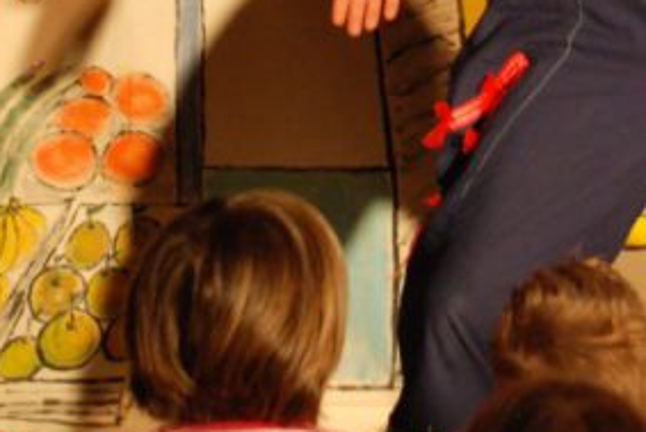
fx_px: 4111
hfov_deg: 9.0
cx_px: 566
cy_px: -321
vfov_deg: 5.9
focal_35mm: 229
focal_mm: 40
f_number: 5
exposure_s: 1/100
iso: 1000
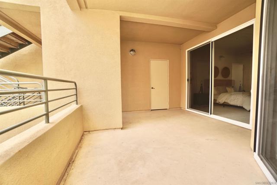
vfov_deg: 77.4
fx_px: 115
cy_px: 92
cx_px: 138
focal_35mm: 15
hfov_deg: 100.4
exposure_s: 1/160
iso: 100
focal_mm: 10
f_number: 4
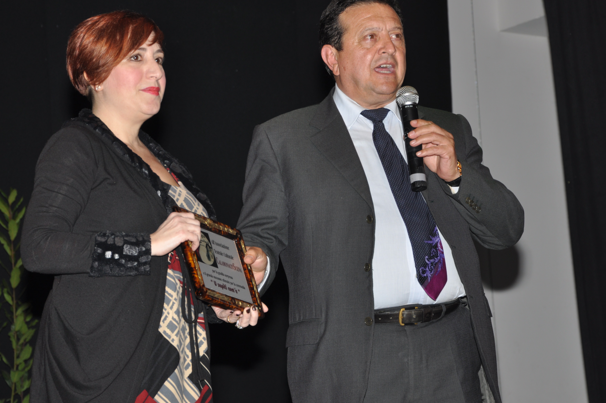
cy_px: 175
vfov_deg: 9.4
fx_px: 2455
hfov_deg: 14.1
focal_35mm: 146
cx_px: 273
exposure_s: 1/160
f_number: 7.1
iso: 200
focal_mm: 80
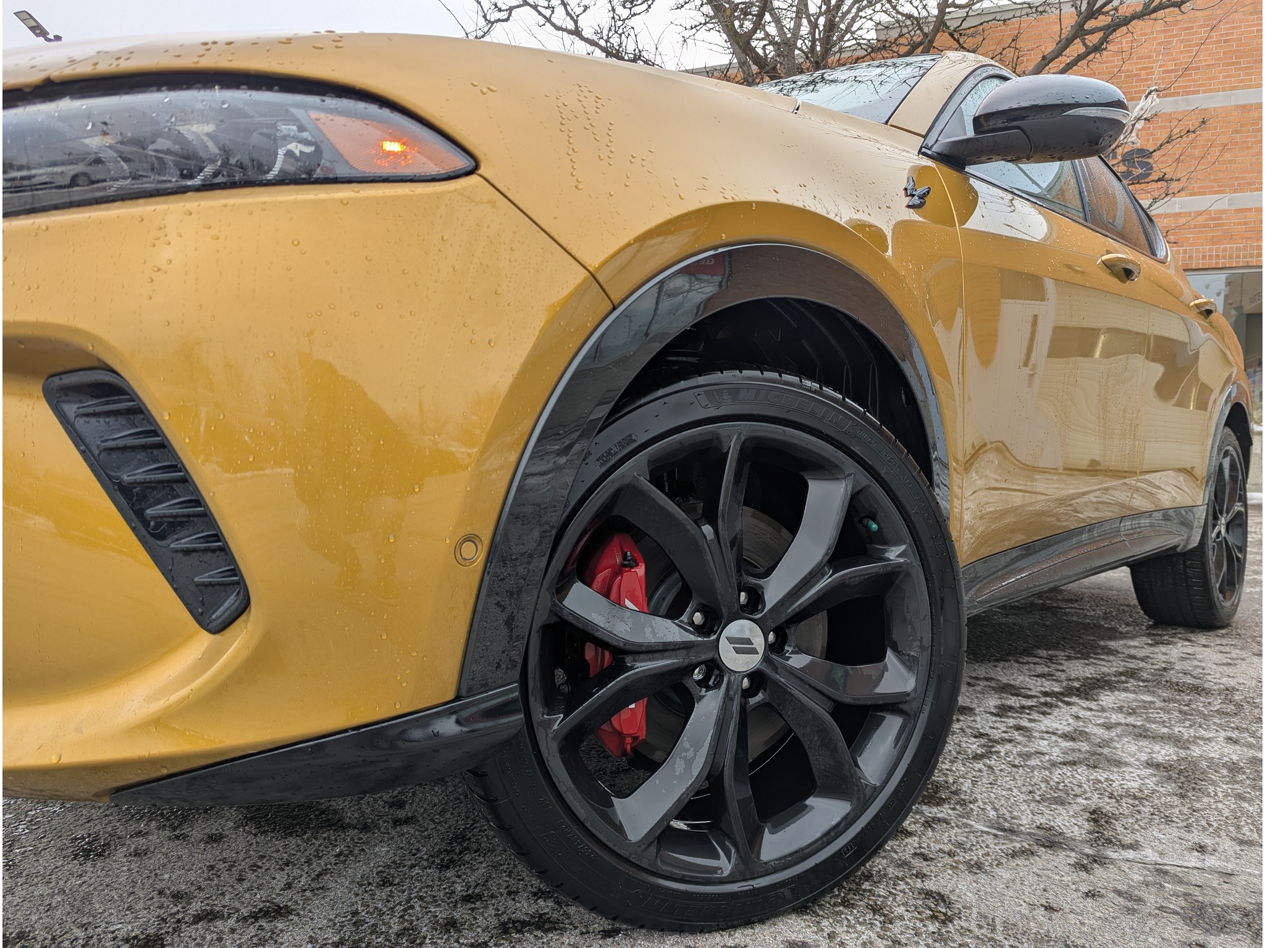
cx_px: 632
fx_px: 877
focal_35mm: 24
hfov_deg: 71.6
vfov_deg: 56.8
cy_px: 474
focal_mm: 6.81
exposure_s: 1/275
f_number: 1.85
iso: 24
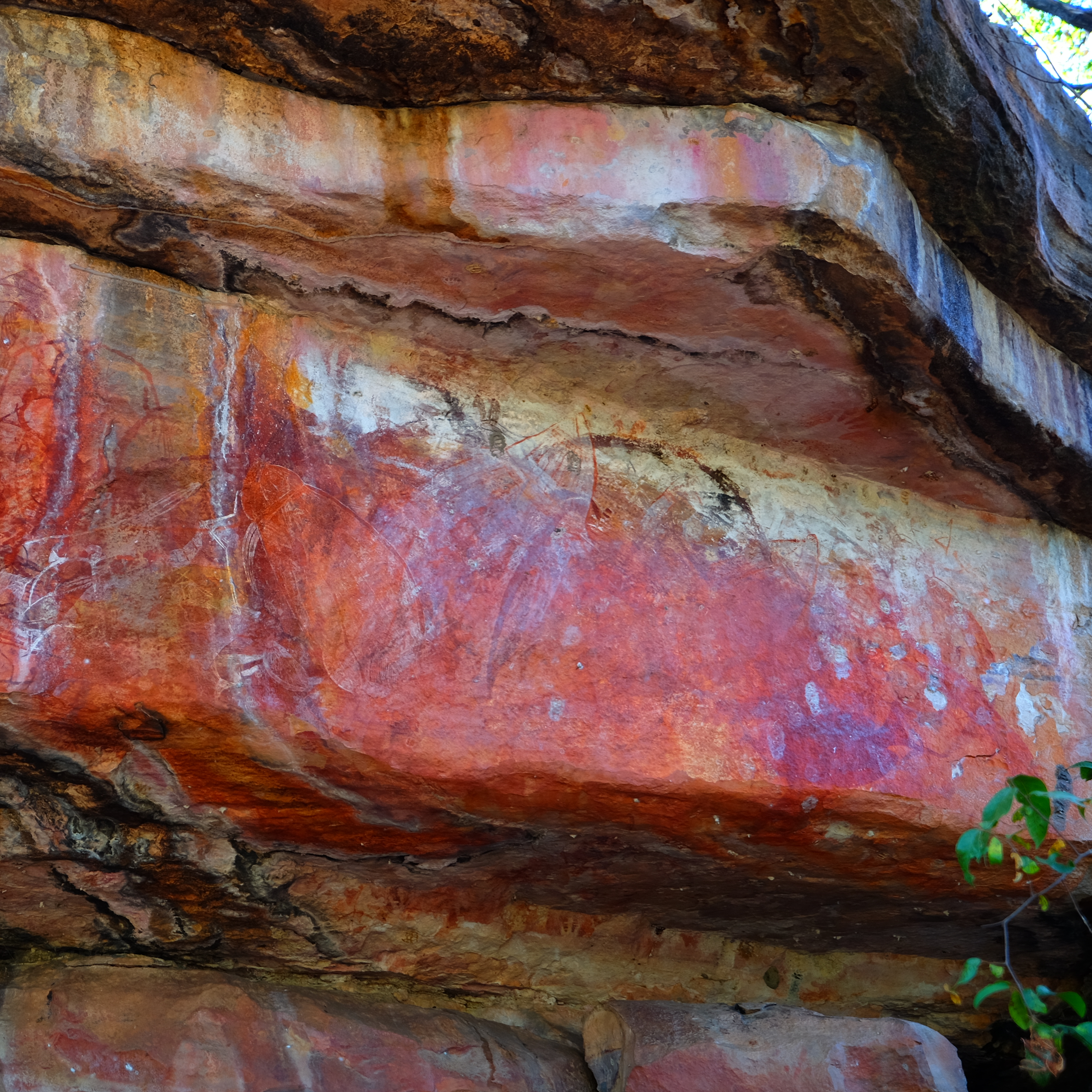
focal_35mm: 46
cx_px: 414
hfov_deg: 36.6
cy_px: 545
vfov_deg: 36.8
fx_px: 1642
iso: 200
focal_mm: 24
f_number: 4
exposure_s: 1/50
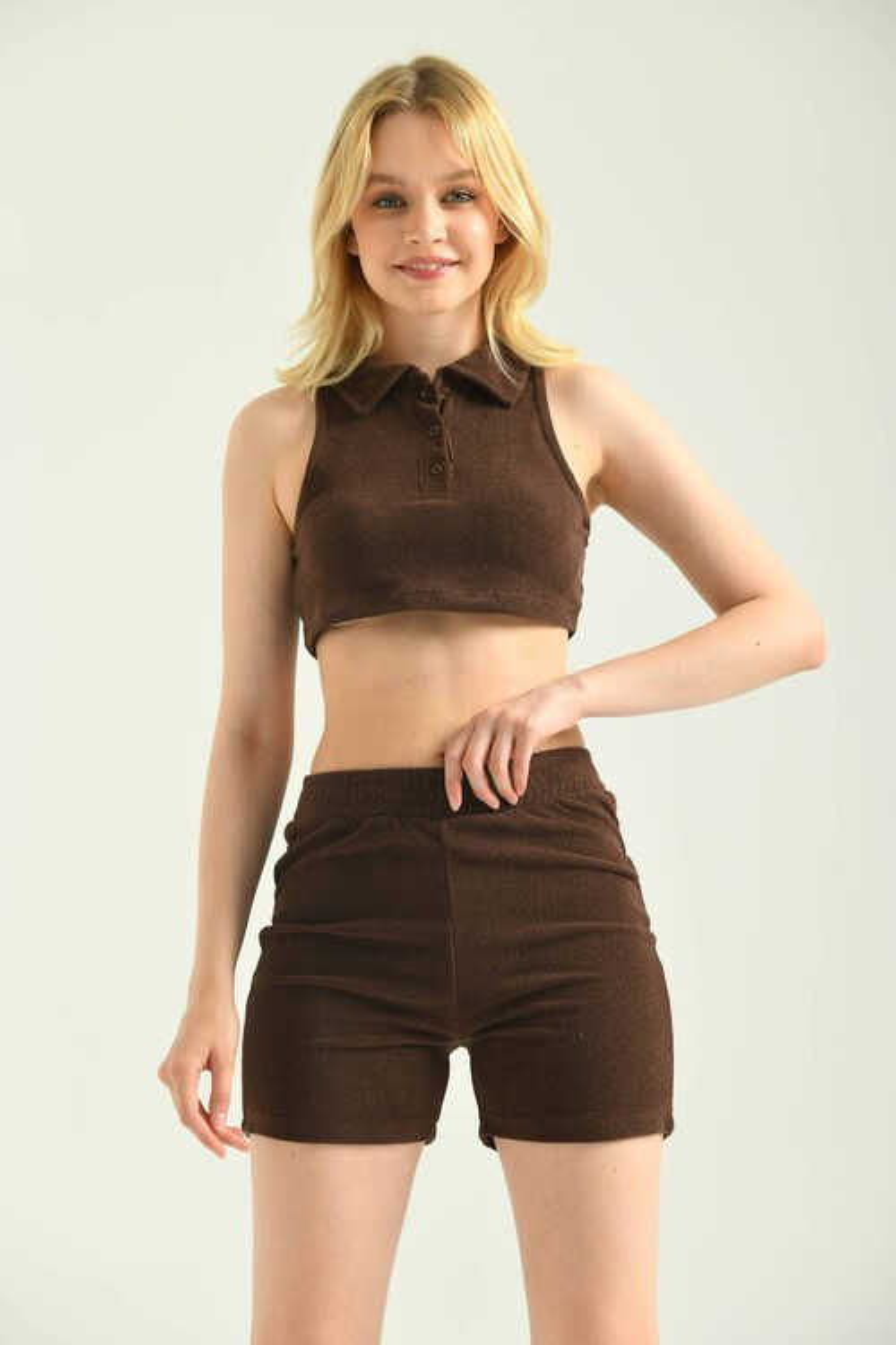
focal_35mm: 95
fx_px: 3546
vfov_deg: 21.5
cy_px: 672
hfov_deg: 14.4
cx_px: 448
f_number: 5.6
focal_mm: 95
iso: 125
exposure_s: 1/160
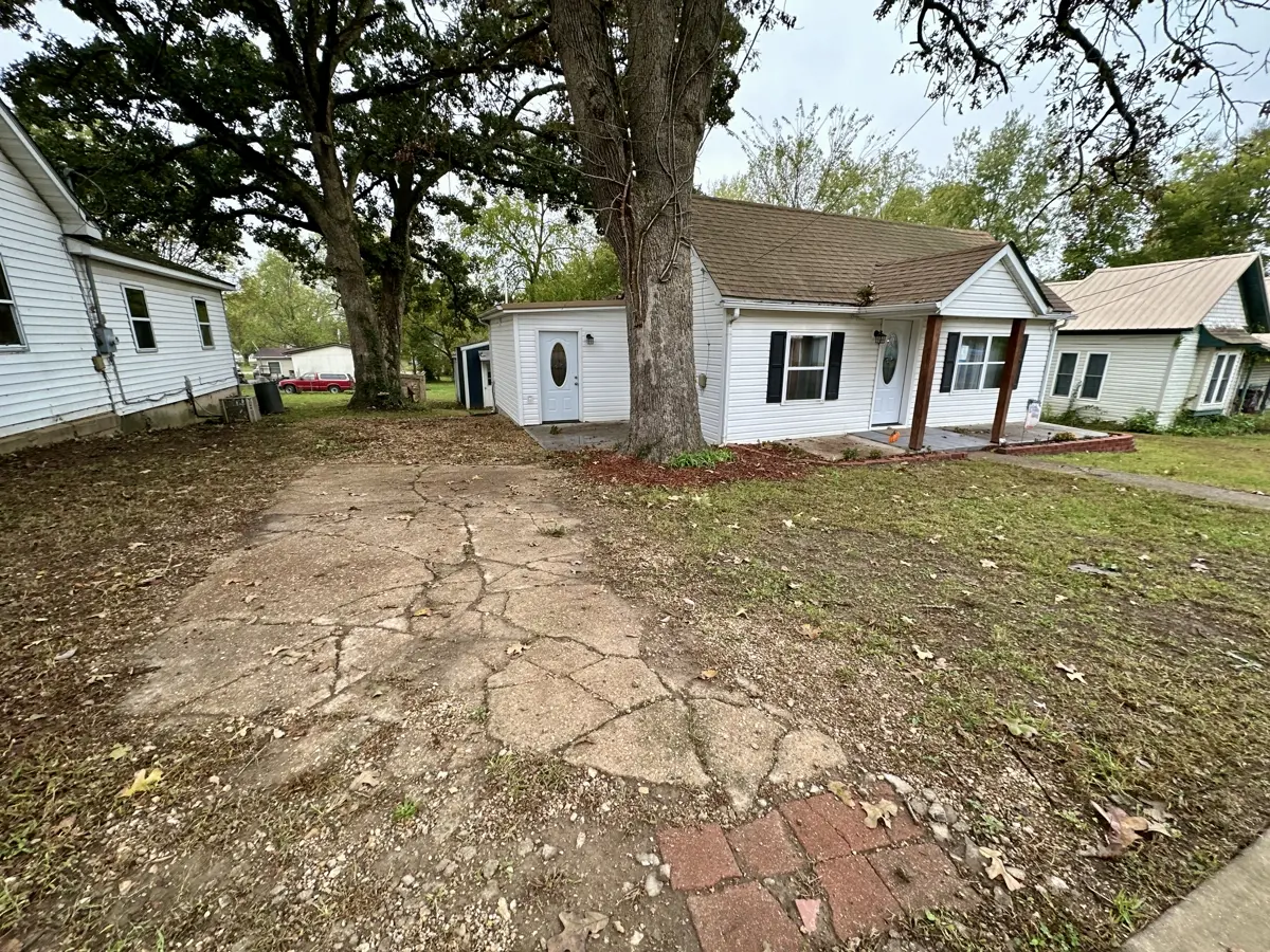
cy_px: 476
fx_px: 514
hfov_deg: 102.1
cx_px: 635
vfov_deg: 85.7
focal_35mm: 14
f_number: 2.2
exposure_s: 1/140
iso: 50
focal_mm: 2.22
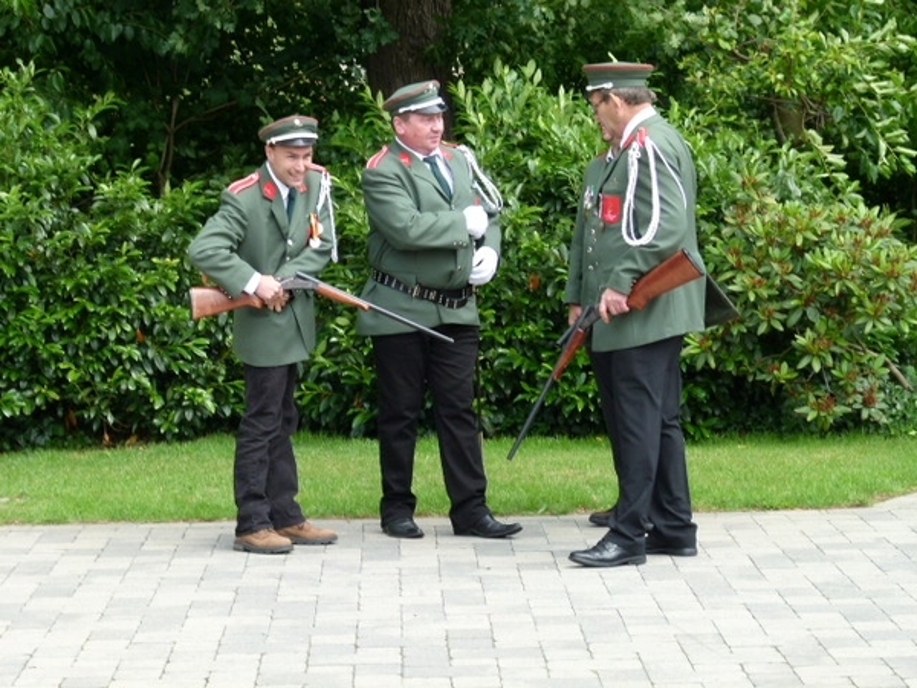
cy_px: 344
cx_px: 458
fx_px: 3497
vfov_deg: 11.2
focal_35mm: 132
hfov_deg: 14.9
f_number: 4
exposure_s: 1/160
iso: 100
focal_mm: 23.7
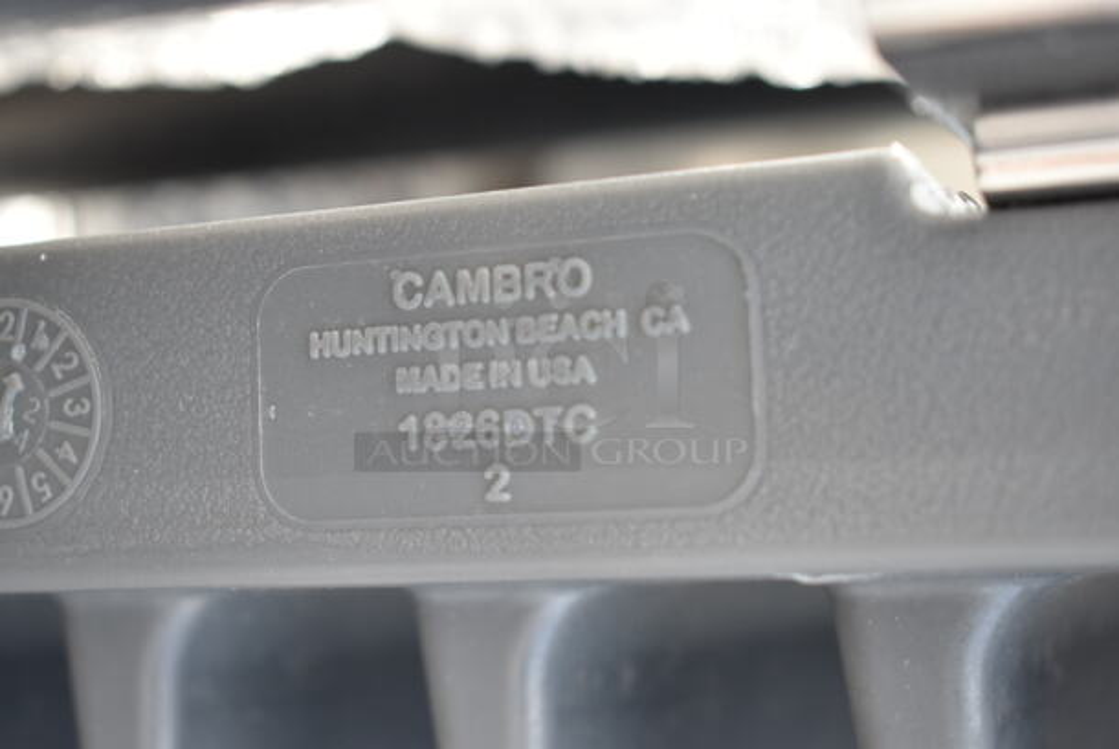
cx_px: 560
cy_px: 374
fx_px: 1867
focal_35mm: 60
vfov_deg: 22.7
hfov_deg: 33.4
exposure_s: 1/125
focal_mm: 40
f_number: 5
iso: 250
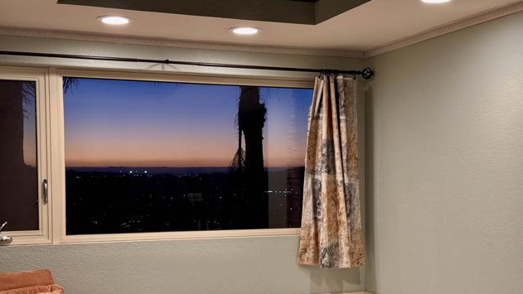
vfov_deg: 22.5
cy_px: 196
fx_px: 735
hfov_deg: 39.2
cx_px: 263
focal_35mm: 53
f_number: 1.78
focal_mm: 6.76
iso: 250
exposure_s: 1/120
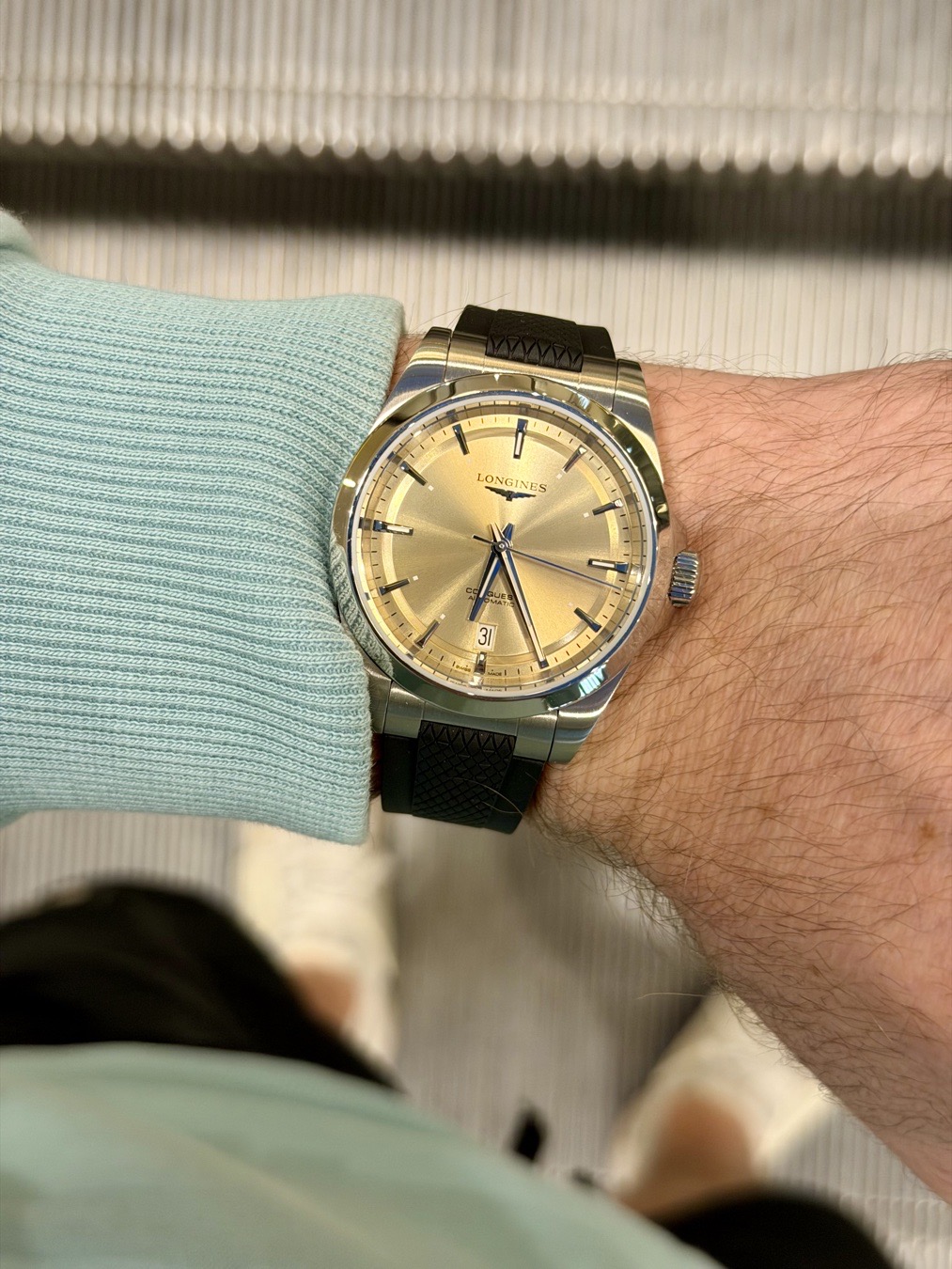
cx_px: 476
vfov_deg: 39.7
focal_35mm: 48
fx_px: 1760
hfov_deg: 30.3
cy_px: 634
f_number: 1.78
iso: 160
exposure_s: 1/50
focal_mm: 6.76
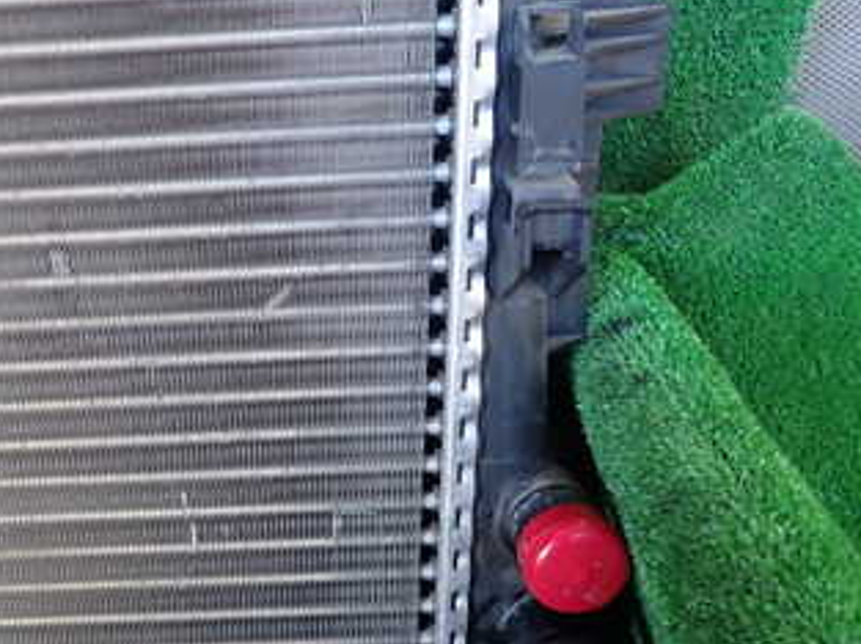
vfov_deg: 30.1
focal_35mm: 48
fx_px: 1193
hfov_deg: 38.5
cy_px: 407
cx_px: 195
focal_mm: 4.5
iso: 200
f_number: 2
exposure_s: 1/50
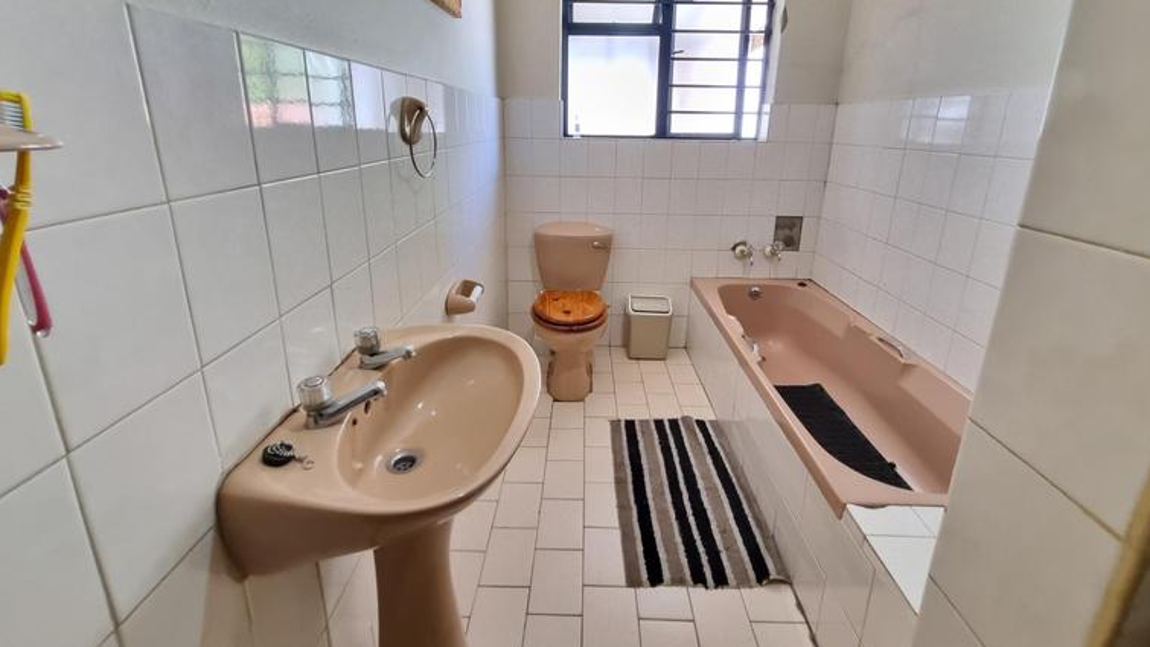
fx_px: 457
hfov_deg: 103.0
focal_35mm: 15
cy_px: 248
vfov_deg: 69.6
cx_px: 583
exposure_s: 1/33
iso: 500
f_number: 2.2
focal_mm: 1.74
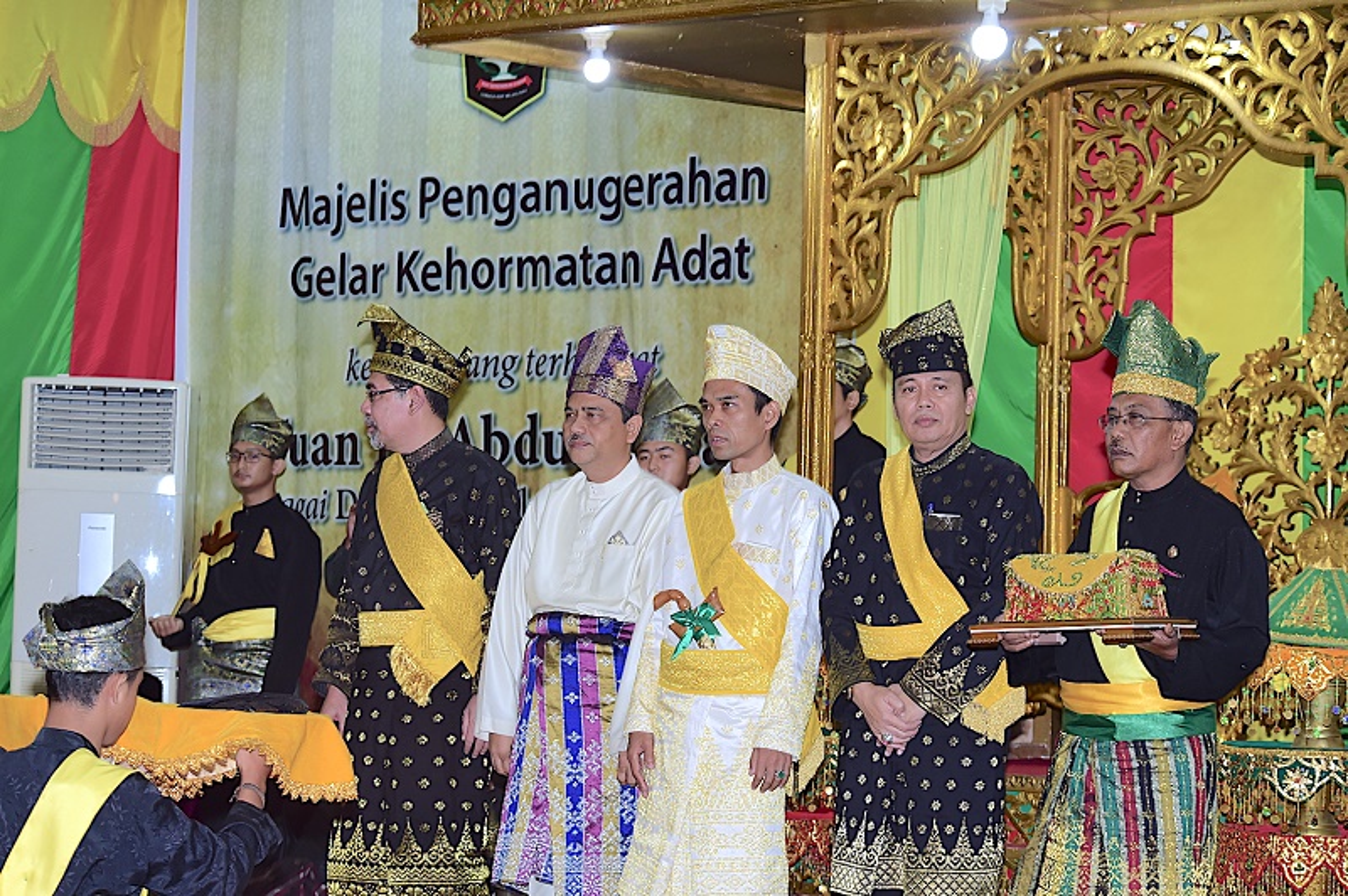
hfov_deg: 20.0
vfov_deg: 13.4
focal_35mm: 102
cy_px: 448
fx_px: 3816
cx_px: 674
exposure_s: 1/80
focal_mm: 102
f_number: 8
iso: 1250
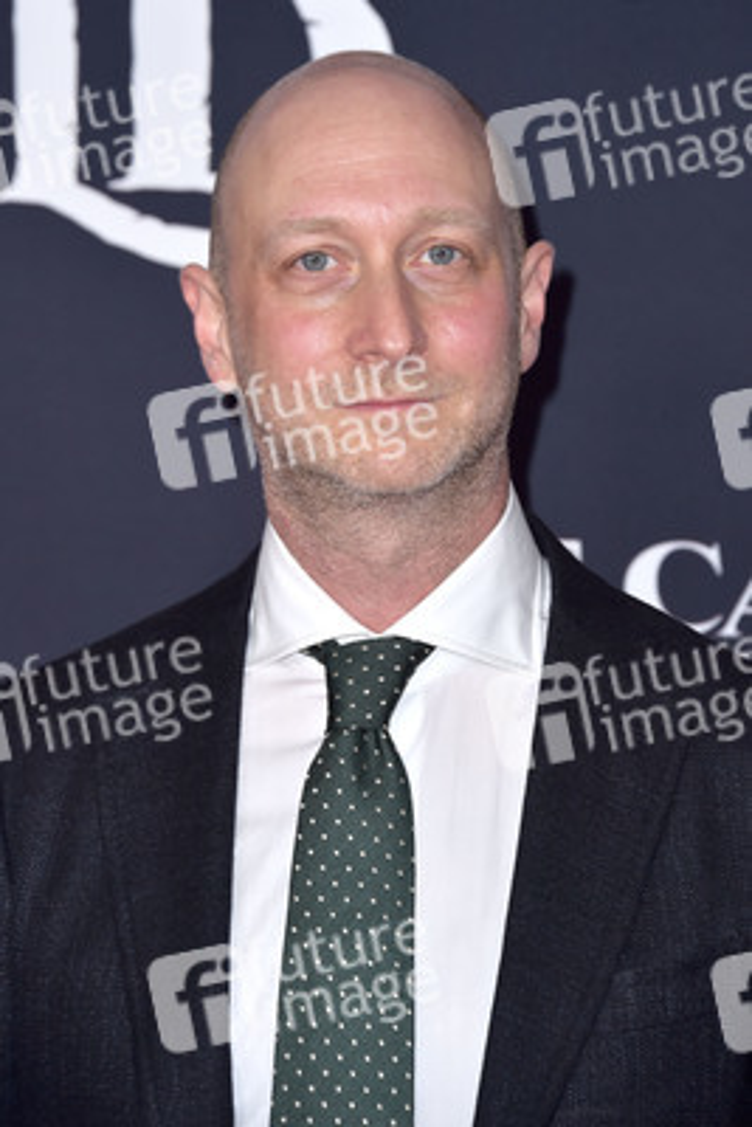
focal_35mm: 190
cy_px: 564
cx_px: 376
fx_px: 5948
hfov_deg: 7.2
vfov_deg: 10.8
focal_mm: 190
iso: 320
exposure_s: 1/250
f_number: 7.1
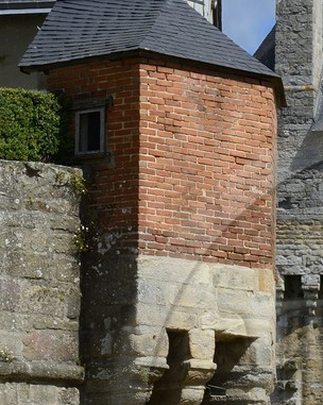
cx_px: 437
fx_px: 3303
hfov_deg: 5.6
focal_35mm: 276
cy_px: 433
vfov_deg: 7.0
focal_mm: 70
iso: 200
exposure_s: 1/200
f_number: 16
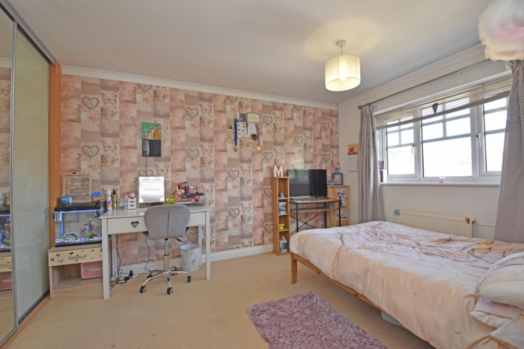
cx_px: 262
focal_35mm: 15
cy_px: 174
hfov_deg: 100.4
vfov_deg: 77.3
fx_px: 218
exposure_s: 1/160
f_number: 4.5
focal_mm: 10
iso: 800
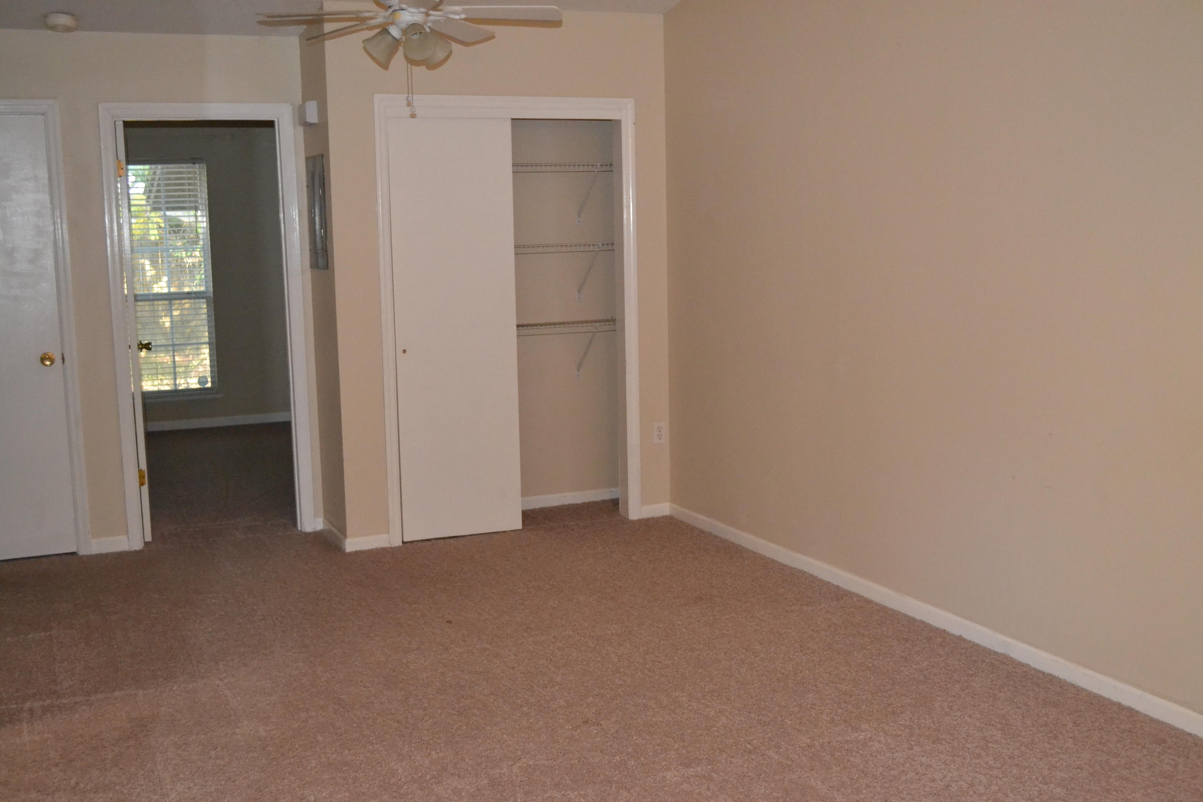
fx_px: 1303
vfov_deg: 34.2
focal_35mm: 39
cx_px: 602
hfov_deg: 49.6
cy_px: 401
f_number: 4.2
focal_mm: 26
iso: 3200
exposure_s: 1/60
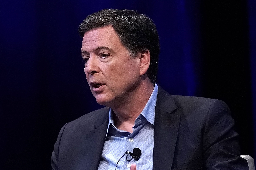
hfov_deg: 10.4
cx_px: 128
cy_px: 123
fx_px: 1401
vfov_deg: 7.0
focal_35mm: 197
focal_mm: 128
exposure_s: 1/800
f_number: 5.6
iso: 6400
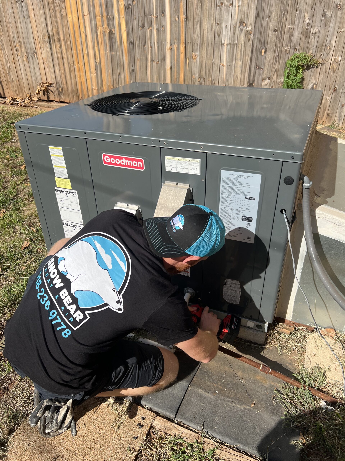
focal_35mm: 26
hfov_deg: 53.1
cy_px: 230
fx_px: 346
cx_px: 172
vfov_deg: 67.3
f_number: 1.5
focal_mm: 5.7
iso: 50
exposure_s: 1/2994
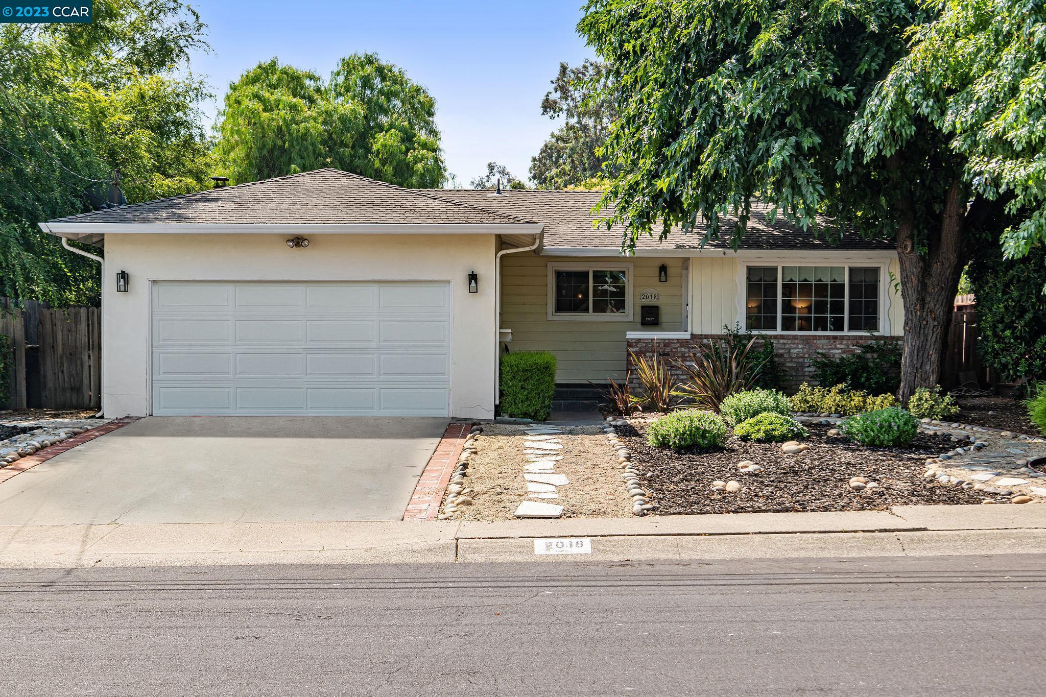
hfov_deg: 43.6
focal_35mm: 45
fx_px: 1307
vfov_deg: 29.9
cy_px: 348
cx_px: 523
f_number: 11
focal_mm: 45
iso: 64
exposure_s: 1/125
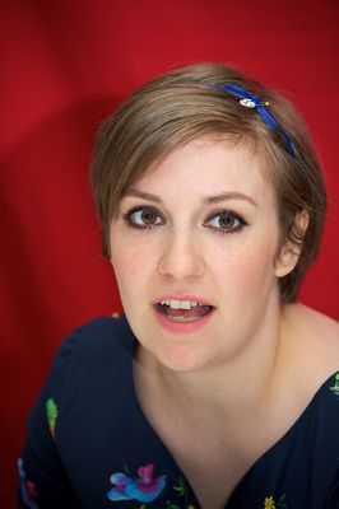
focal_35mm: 300
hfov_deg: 4.6
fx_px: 4245
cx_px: 170
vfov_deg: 6.9
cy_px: 254
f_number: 5.6
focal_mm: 300
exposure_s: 1/60
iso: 640
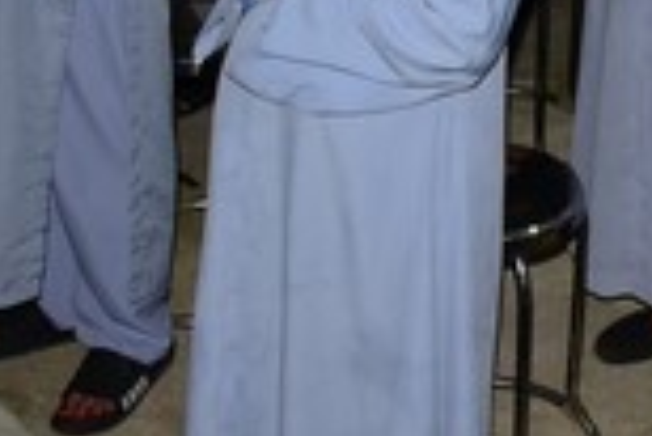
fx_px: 1831
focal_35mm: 101
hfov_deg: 19.3
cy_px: -288
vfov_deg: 12.6
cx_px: 724
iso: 800
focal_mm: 24
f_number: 5
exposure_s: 1/40
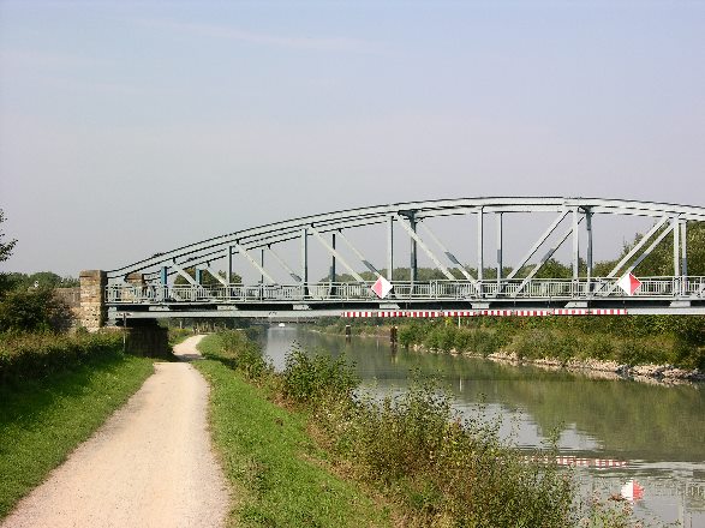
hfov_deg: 31.2
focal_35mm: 62
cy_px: 264
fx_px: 1262
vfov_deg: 23.6
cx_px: 352
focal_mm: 15.7
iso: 50
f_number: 7.2
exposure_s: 1/160
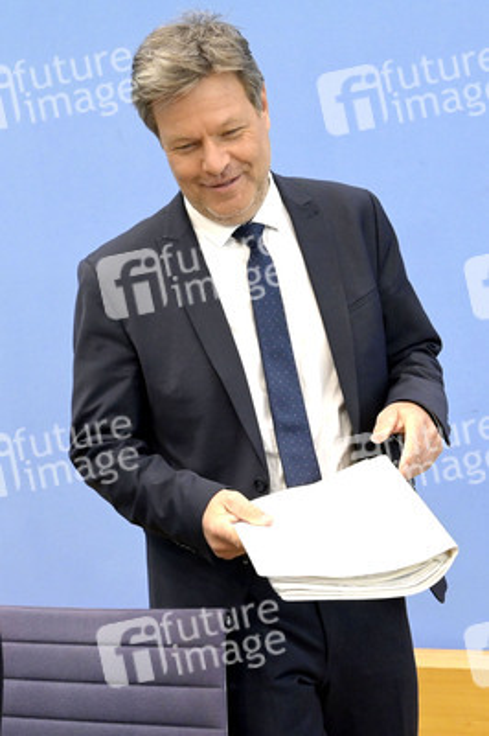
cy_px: 368
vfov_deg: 48.5
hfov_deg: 33.3
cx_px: 244
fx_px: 816
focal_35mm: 40
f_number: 5.6
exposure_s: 1/500
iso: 4000
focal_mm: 40
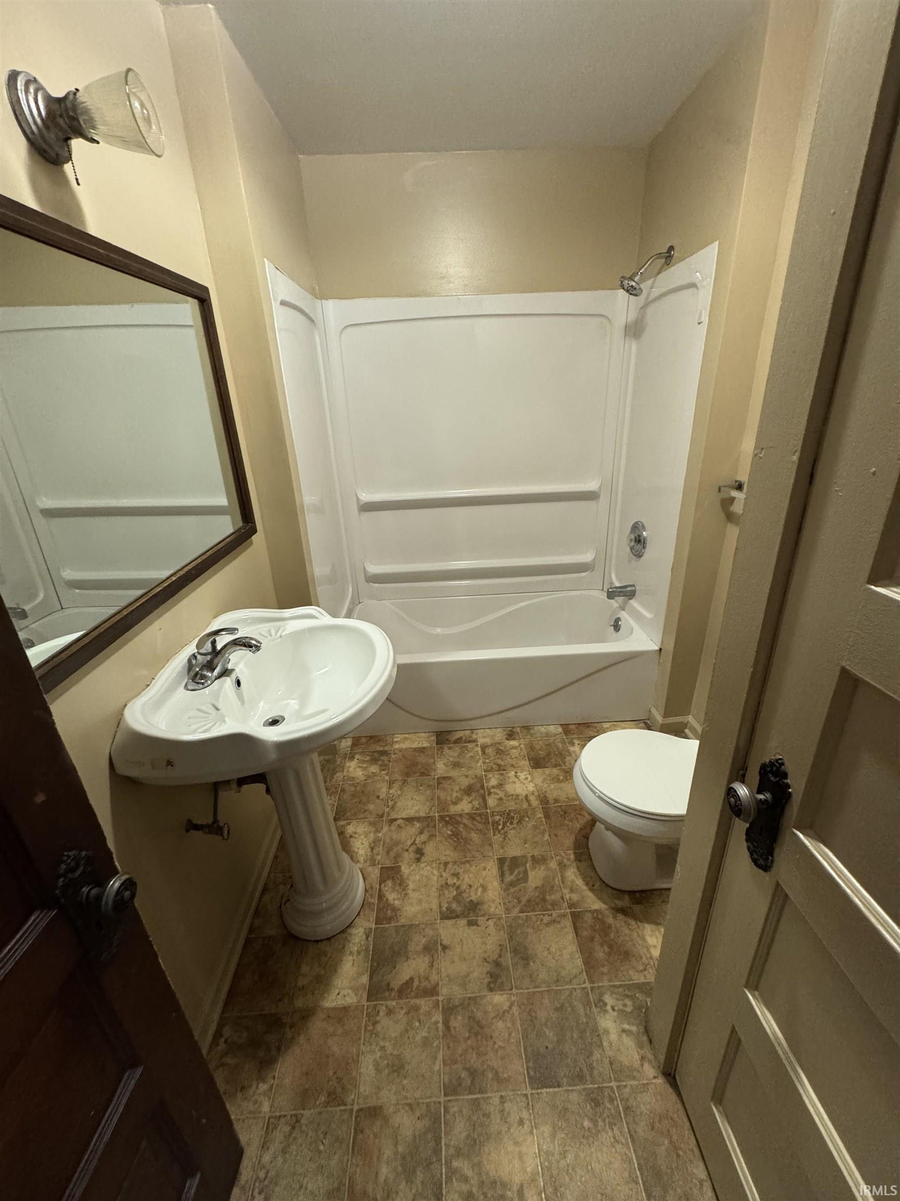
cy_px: 600
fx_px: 485
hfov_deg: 85.7
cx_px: 450
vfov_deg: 102.1
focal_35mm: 14
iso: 500
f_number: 2.2
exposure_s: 1/60
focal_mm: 2.22
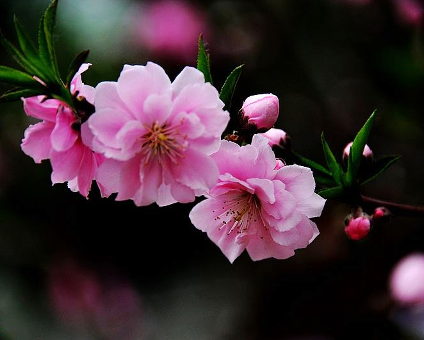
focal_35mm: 340
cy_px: 170
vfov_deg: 4.6
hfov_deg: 5.7
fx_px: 4268
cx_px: 220
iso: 800
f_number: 5.6
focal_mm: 300
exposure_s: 1/1000
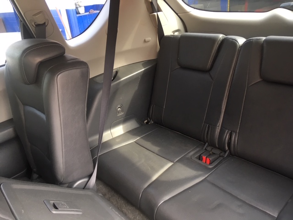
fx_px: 245
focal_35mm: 29
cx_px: 146
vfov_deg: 48.2
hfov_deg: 61.7
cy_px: 110
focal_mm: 4.15
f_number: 2.2
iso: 64
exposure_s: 1/30
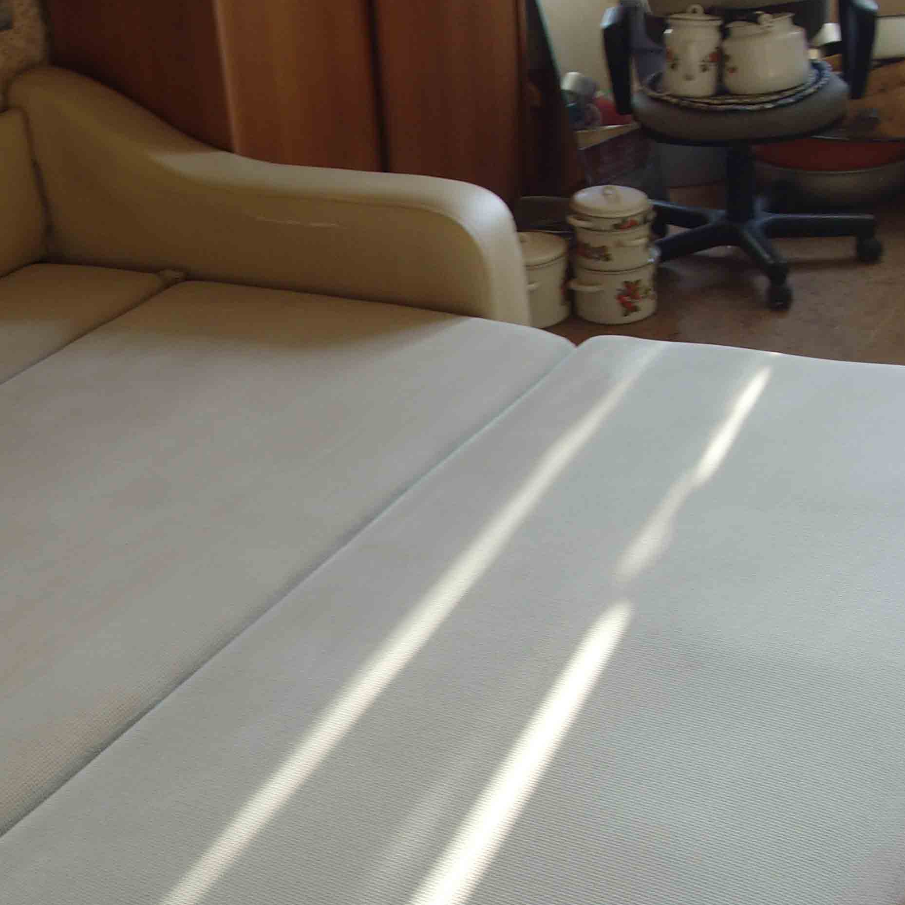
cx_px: 218
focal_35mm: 57
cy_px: 498
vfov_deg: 30.0
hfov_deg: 29.5
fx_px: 1686
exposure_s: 1/20
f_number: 3.5
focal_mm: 6.6
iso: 80
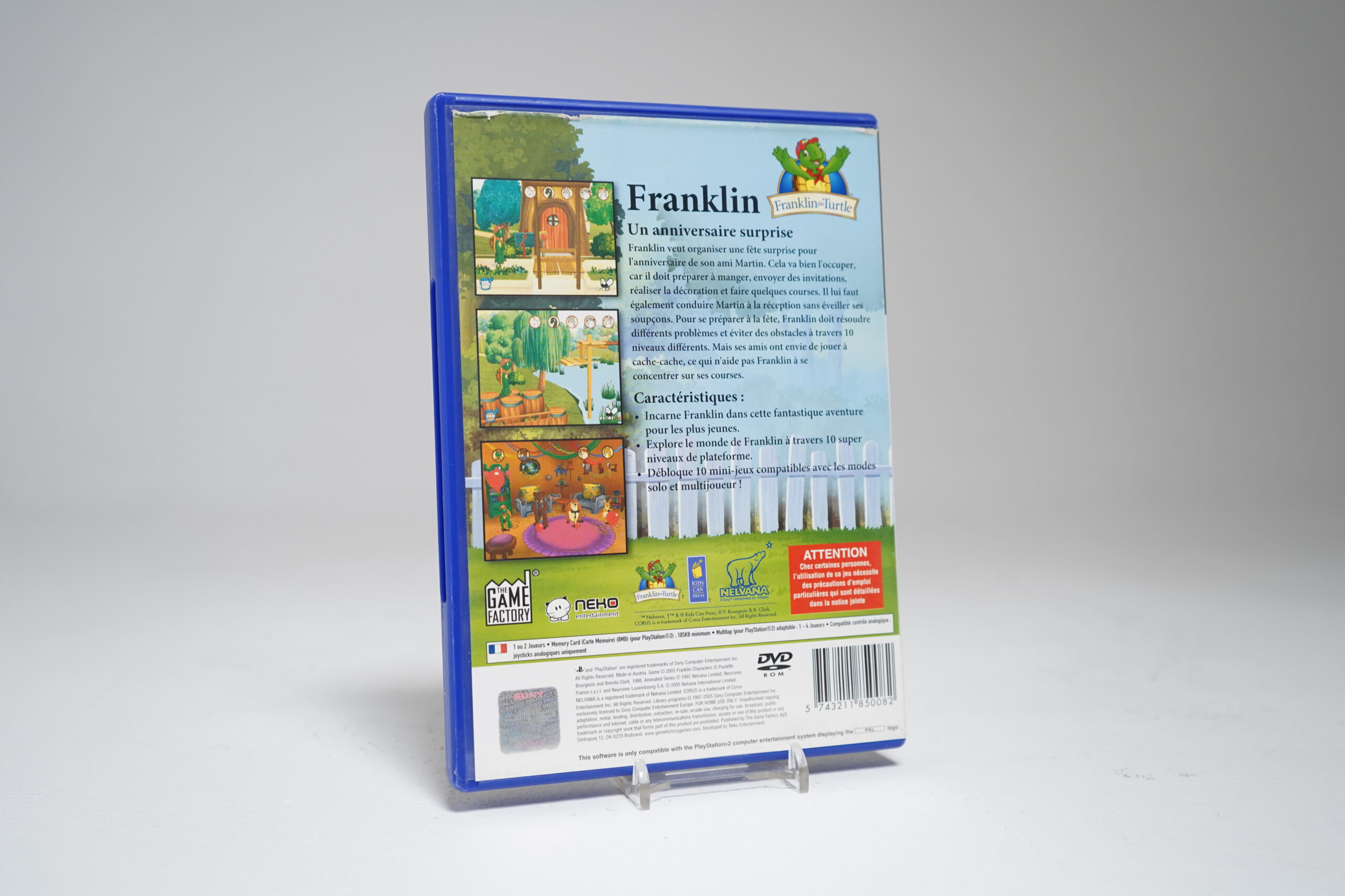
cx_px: 672
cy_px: 448
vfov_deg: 36.9
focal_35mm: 36
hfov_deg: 53.1
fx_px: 1345
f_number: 5
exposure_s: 1/40
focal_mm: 36
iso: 640
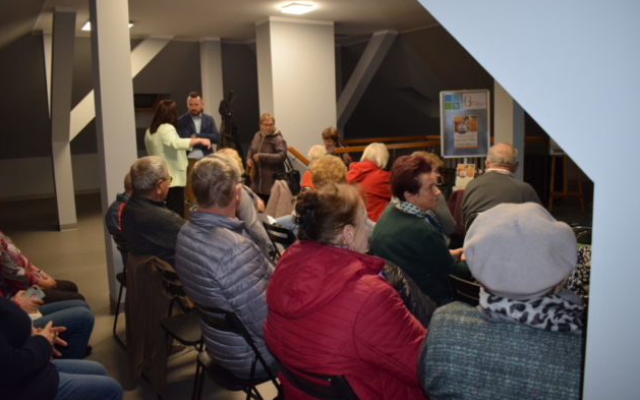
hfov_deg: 66.5
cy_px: 189
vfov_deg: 44.5
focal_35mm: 28
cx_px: 315
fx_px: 488
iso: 900
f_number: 3.5
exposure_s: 1/60
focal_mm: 18
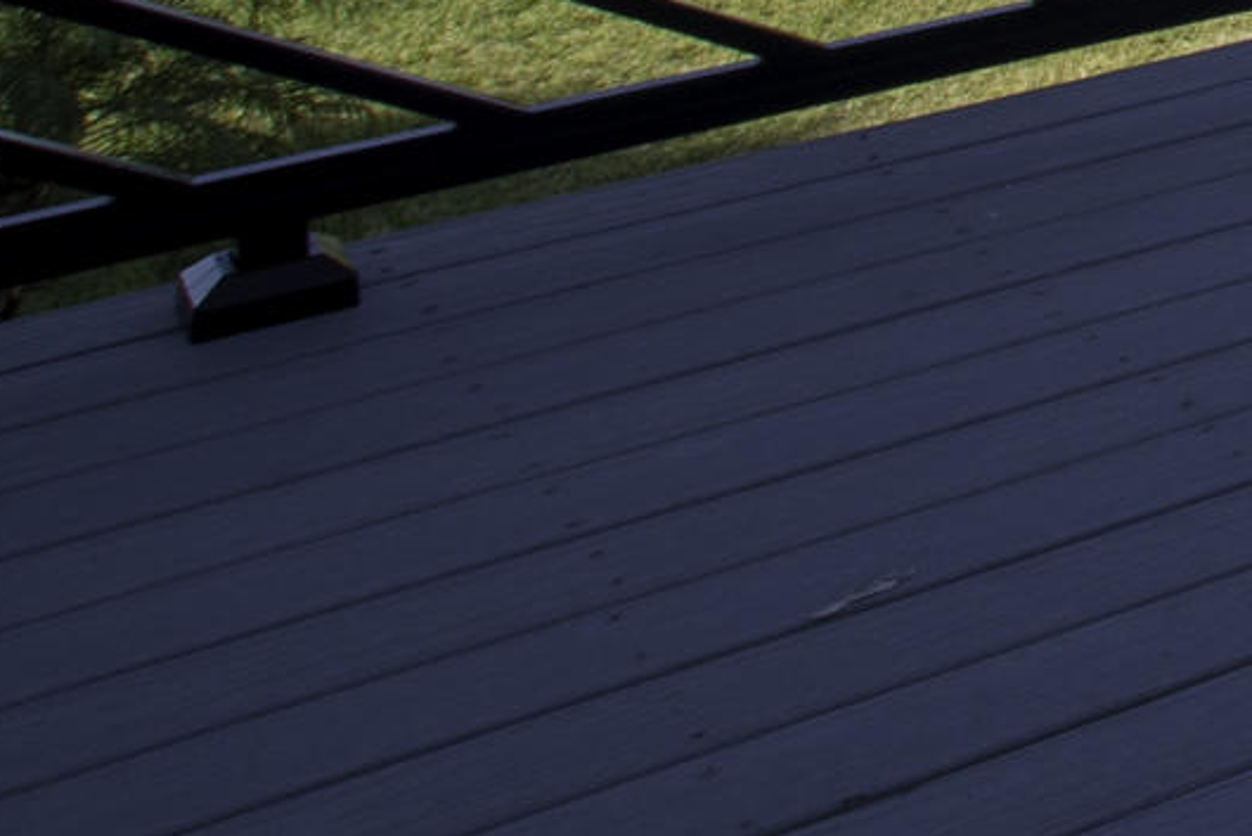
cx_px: 3060
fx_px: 2957
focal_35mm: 85
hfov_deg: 14.5
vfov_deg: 12.4
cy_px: -1208
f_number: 9
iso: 125
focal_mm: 10
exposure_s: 1/250
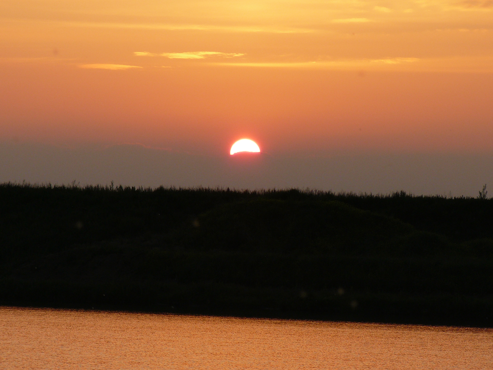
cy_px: 185
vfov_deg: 6.7
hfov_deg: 8.9
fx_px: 3176
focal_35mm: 223
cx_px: 246
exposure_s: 1/320
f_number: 4
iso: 100
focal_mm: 31
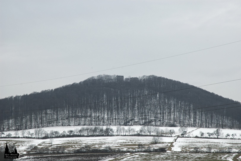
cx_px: 120
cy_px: 80
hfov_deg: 19.5
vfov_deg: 13.0
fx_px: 702
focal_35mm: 105
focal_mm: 70
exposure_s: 1/320
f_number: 9
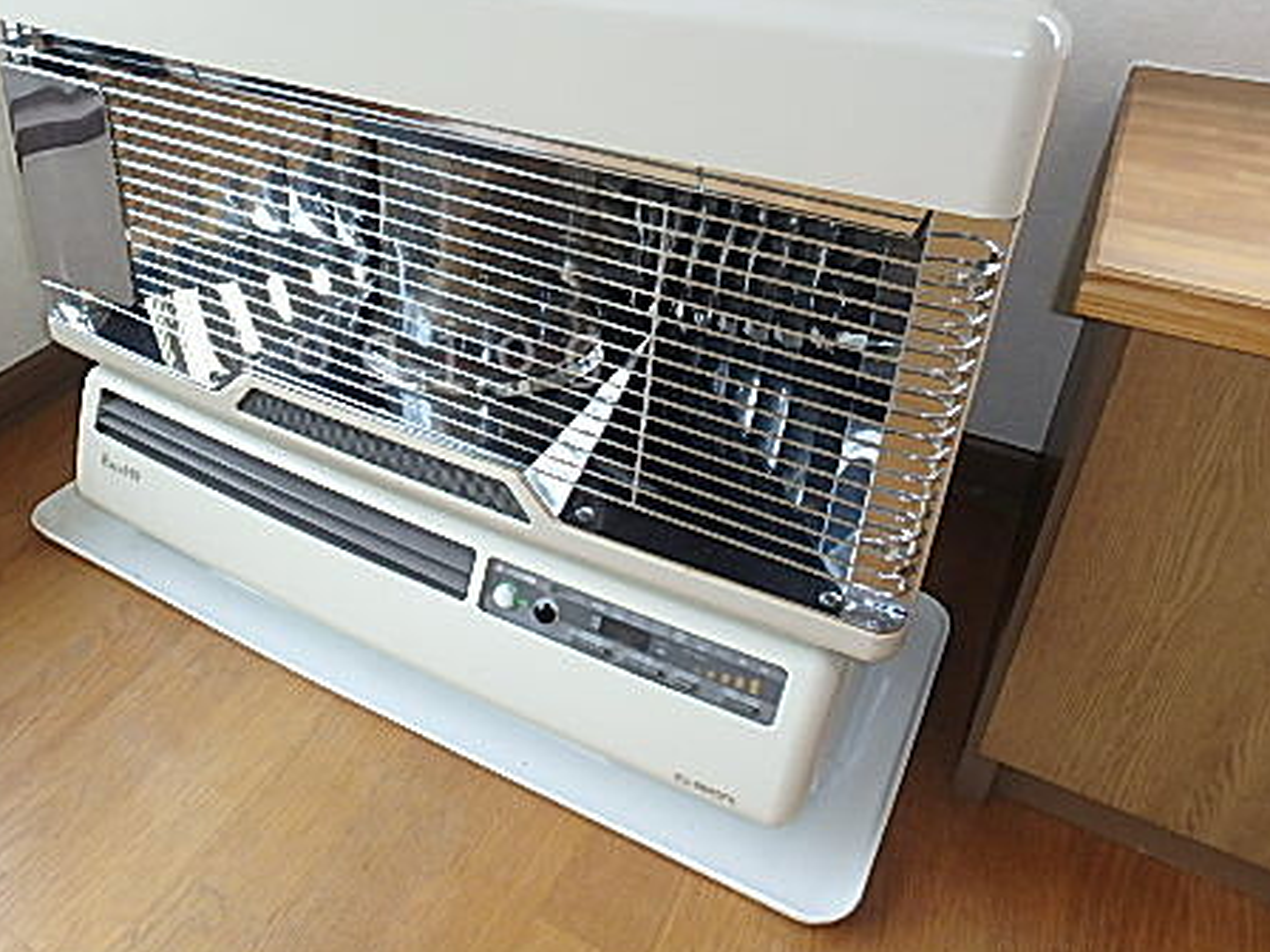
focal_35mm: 30
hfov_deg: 58.6
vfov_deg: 46.4
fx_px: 1101
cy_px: 354
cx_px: 422
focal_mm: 3.7
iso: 200
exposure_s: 1/30
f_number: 3.5
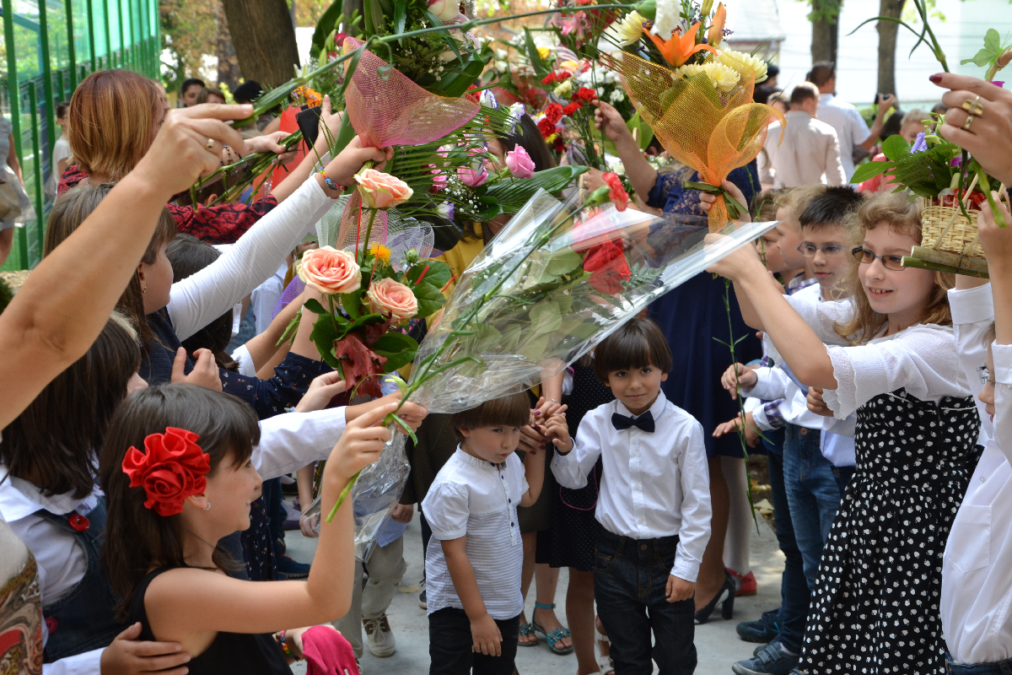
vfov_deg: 18.2
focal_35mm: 75
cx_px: 506
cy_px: 338
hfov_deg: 27.0
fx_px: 2108
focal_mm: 50
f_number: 7.1
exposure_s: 1/200
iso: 400
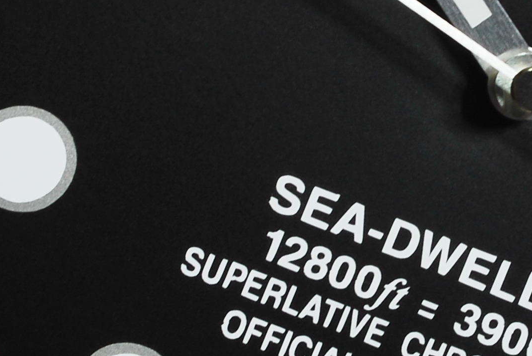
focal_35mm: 196
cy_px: 51
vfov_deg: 7.0
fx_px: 2900
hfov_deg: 10.4
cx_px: 450
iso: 100
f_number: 16
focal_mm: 36
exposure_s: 4
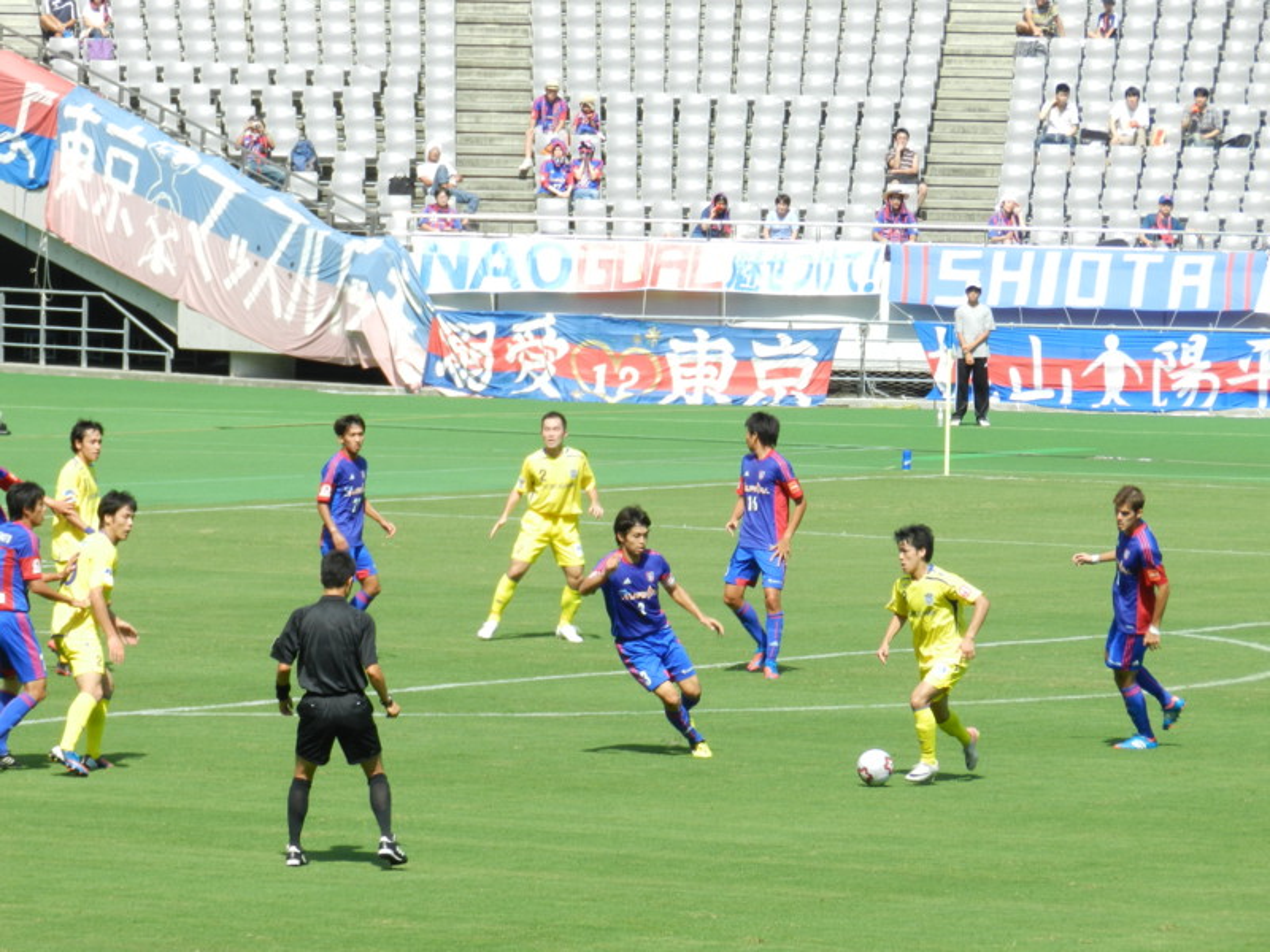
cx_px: 635
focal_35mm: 286
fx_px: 10493
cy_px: 476
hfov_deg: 6.9
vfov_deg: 5.2
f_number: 5.3
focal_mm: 50.8
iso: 160
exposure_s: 1/320
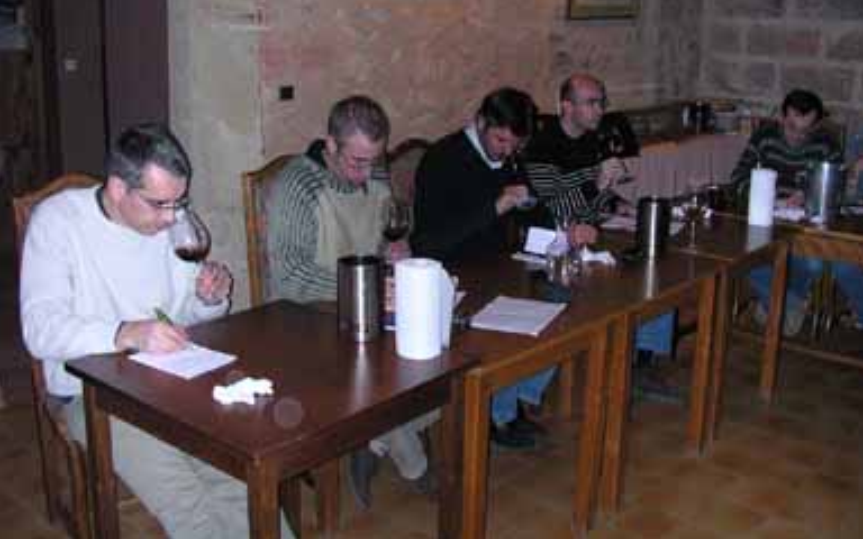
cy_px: 213
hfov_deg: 49.3
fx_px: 941
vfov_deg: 31.9
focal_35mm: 40
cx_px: 436
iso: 364
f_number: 2.7
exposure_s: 1/60
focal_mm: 5.6
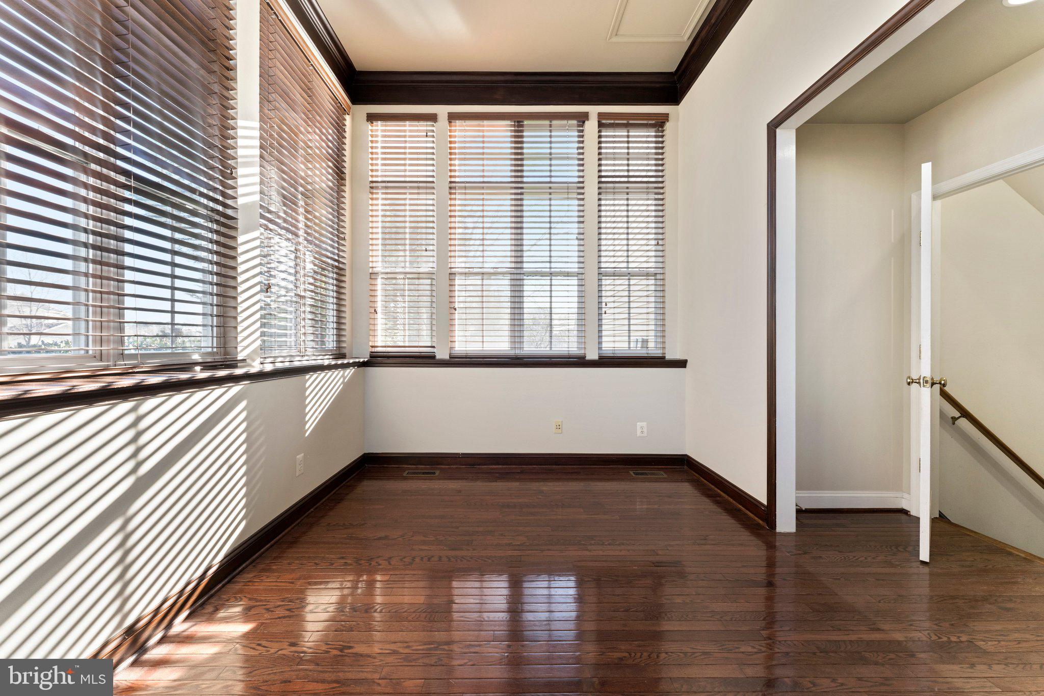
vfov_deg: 81.2
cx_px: 522
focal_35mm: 14
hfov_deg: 104.2
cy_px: 348
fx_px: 406
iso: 640
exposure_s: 1/30
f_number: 8
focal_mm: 14
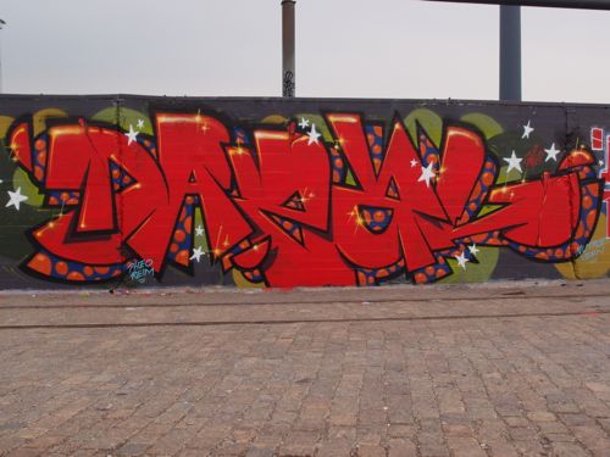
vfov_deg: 37.7
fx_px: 670
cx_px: 305
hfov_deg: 49.0
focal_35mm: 38
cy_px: 228
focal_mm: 8.16
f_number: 2.8
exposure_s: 1/160
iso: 100
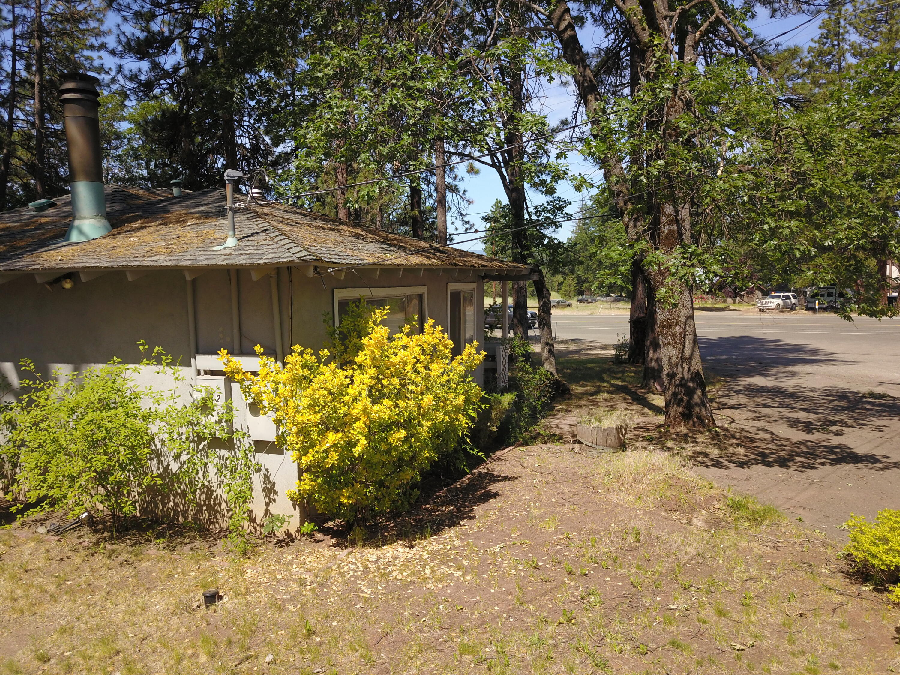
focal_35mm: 26
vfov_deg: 53.1
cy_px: 338
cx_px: 450
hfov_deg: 67.3
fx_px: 676
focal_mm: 4.73
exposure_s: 1/844
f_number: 2.2
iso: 100
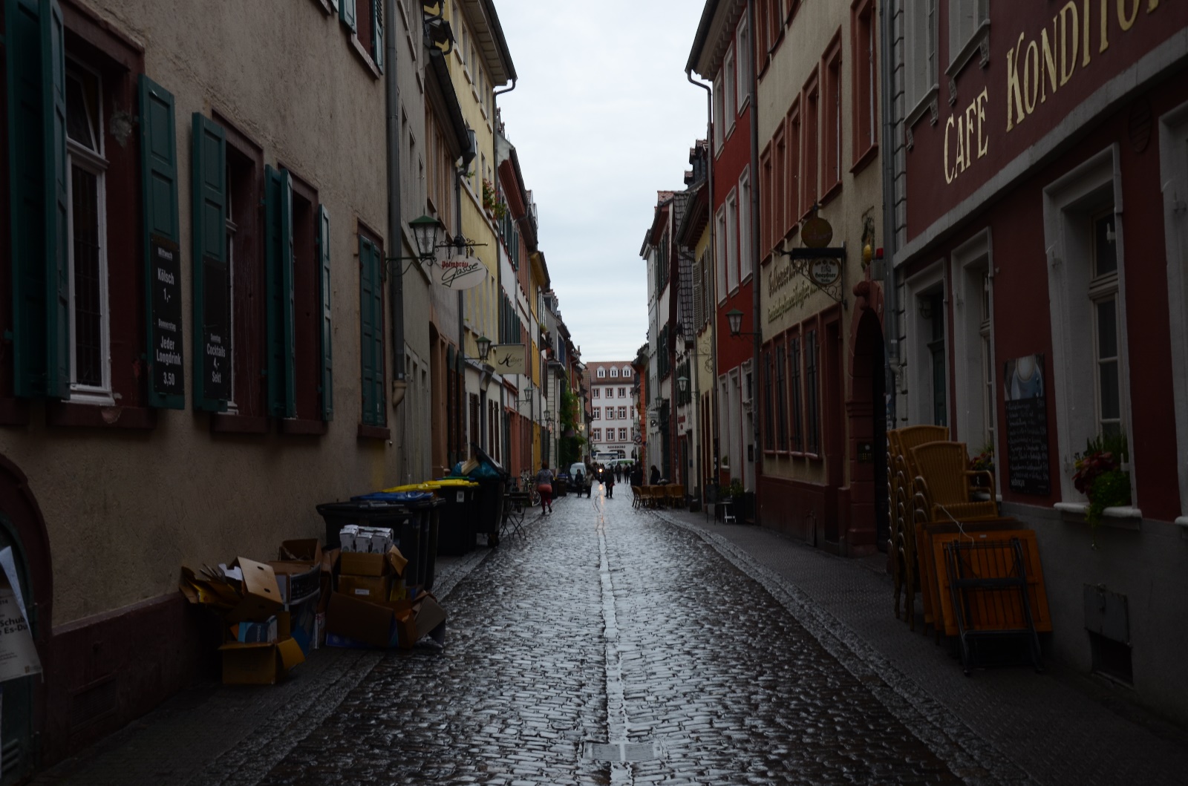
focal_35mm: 42
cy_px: 393
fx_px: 1383
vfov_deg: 31.7
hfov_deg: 46.5
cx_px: 594
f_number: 6.3
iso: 250
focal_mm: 28
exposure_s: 1/160
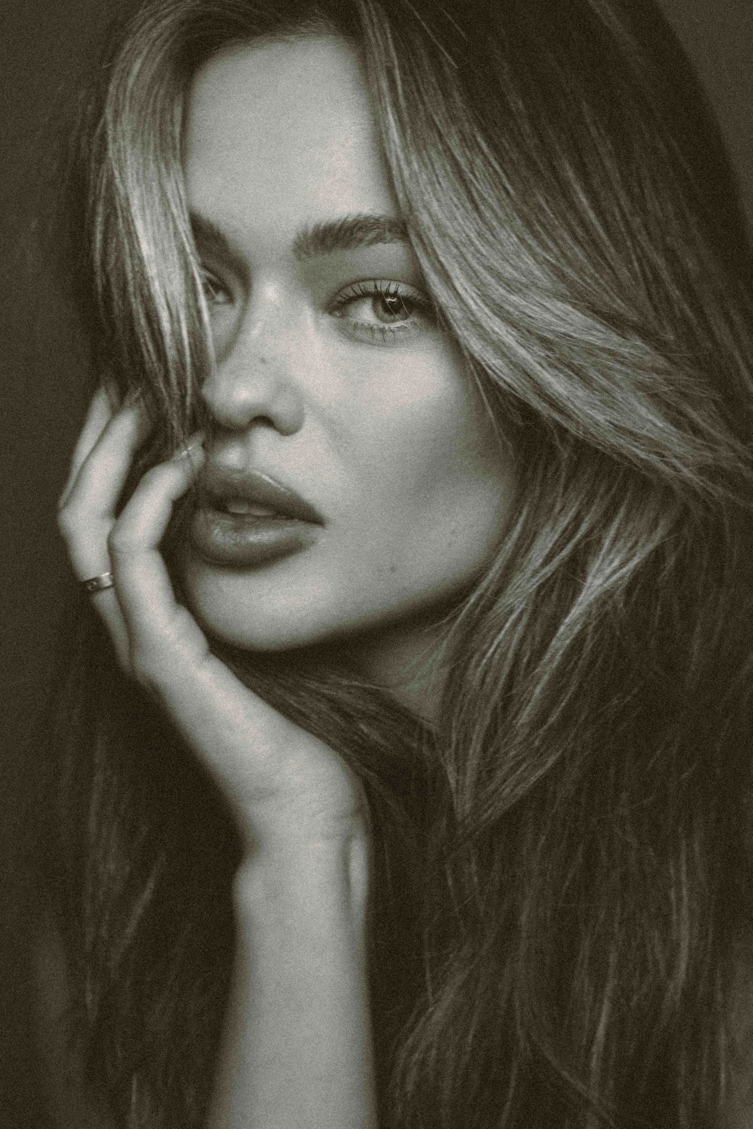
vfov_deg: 26.3
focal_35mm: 77
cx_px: 376
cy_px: 564
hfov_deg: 17.7
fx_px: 2416
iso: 200
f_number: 7.1
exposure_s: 1/125
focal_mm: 51.6
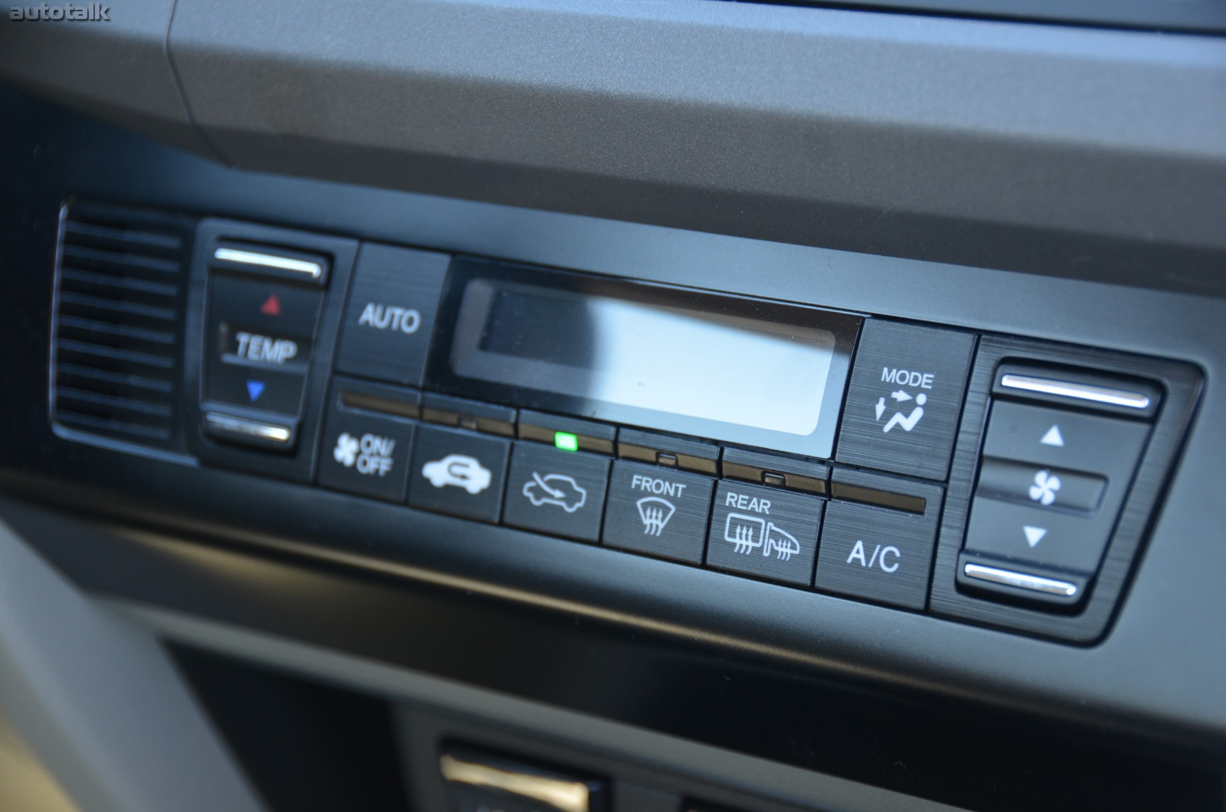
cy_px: 406
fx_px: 4078
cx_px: 613
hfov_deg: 17.1
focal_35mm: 120
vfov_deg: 11.4
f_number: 5
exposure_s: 1/60
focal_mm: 80
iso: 450
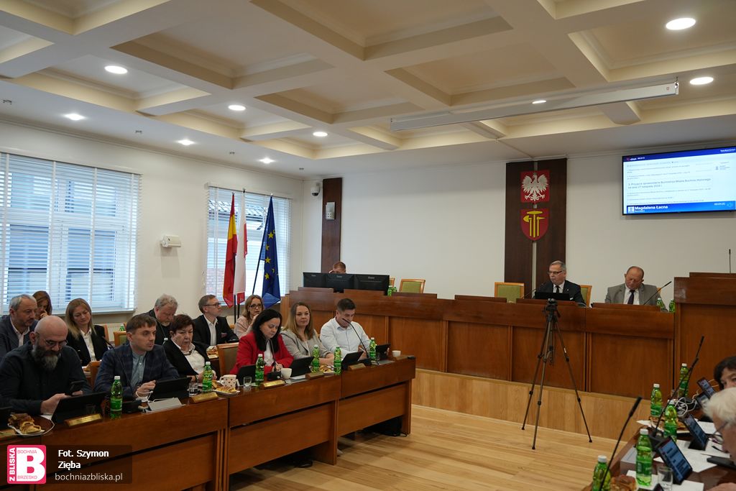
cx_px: 368
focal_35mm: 28
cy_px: 246
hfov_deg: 65.5
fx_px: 572
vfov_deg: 46.4
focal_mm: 28
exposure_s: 1/125
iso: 1250
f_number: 4
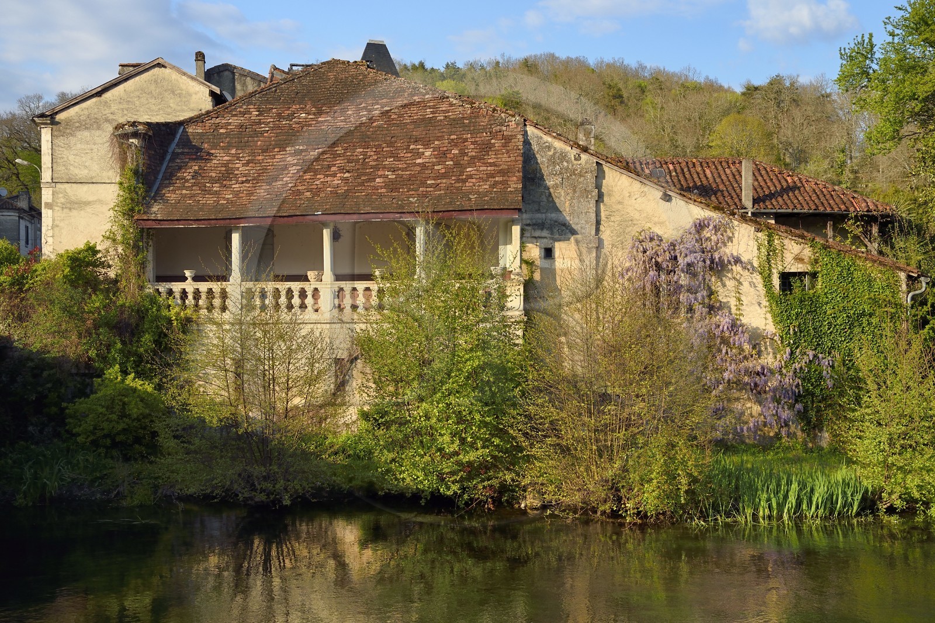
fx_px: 1194
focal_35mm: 46
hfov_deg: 42.8
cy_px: 312
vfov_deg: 29.2
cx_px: 468
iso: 200
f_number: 10
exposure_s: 1/200
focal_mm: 46
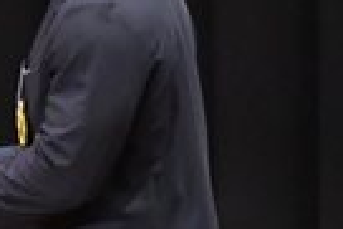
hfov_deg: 1.8
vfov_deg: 1.2
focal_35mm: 1147
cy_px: 342
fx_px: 10940
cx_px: -87
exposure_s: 1/400
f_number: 5.6
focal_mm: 135
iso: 6400
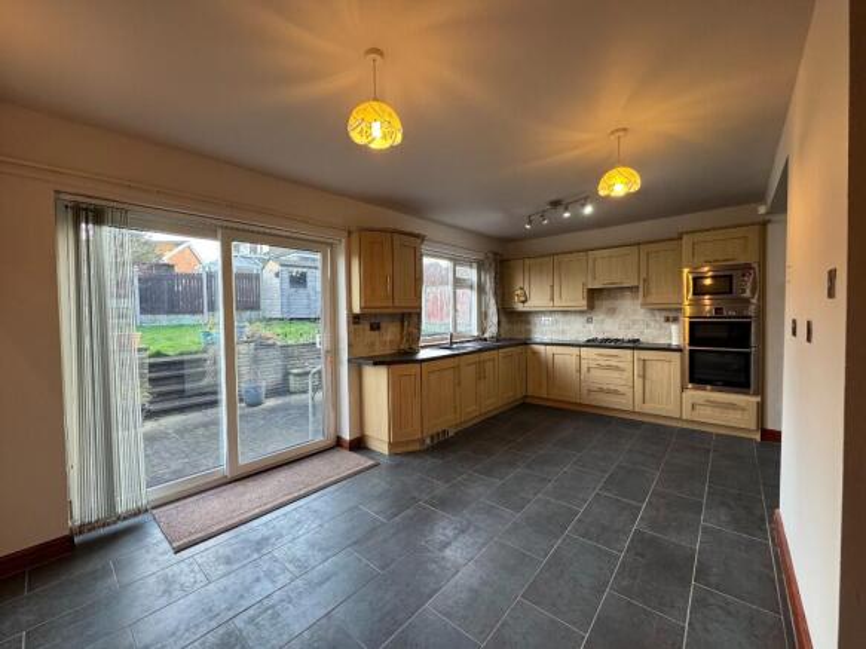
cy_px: 324
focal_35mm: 14
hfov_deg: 102.1
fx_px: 350
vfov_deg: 85.7
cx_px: 433
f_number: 2.2
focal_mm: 2.22
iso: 250
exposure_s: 1/100
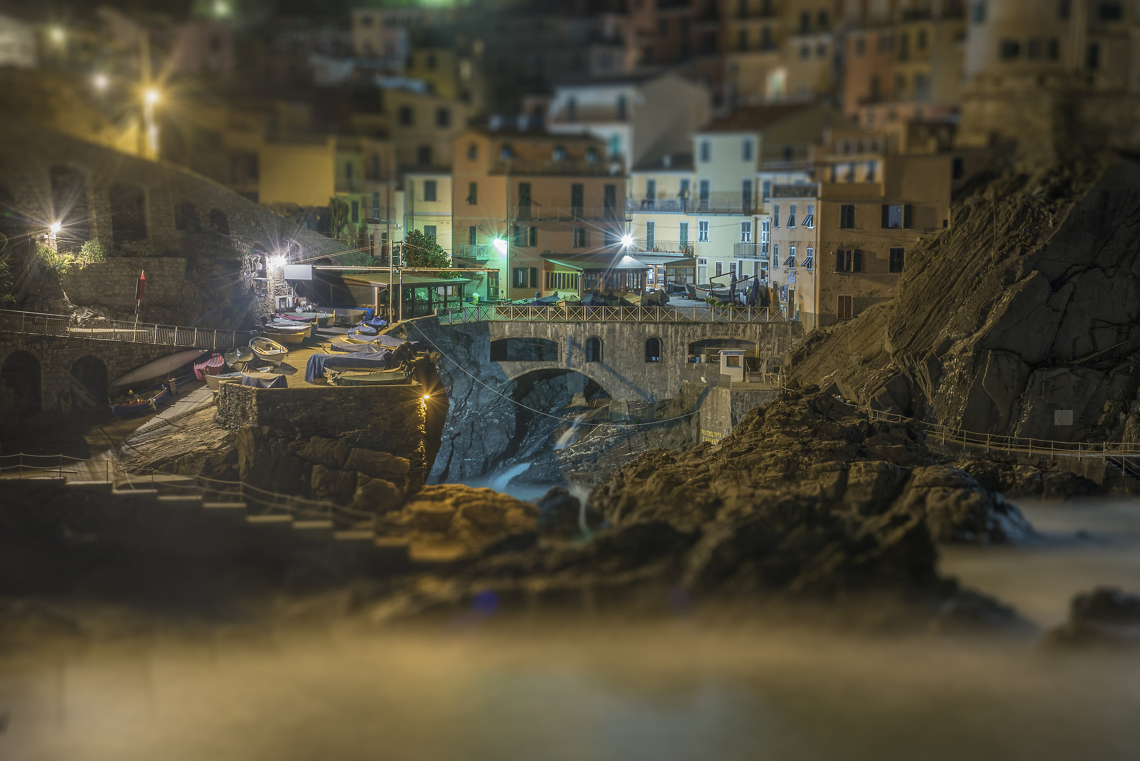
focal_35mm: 65
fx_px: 2059
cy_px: 380
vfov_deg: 20.9
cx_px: 570
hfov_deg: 30.9
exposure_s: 110
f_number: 18
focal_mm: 65
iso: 50
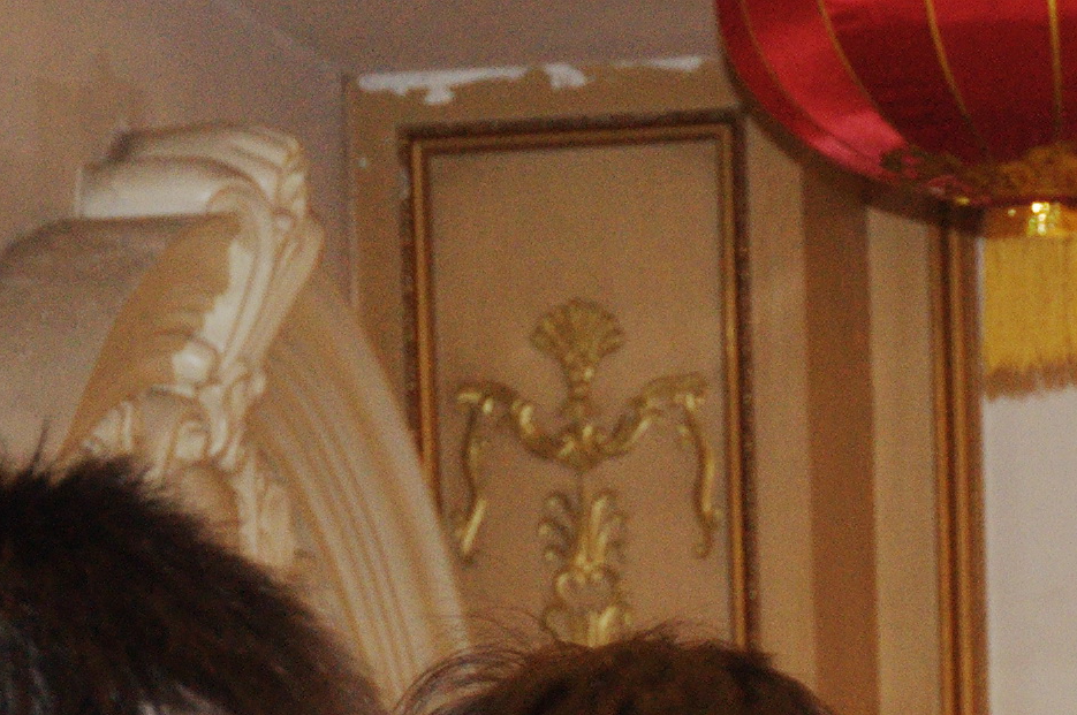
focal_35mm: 289
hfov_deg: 7.1
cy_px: 1593
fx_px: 8635
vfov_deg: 4.6
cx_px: 1233
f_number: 4.8
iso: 800
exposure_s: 1/60
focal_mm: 42
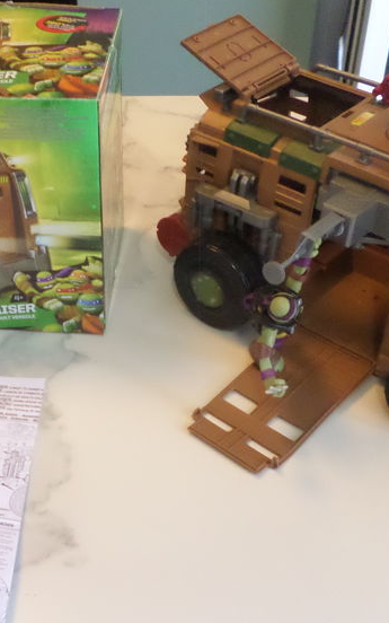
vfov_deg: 41.7
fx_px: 814
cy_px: 361
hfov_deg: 26.3
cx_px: 74
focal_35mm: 48
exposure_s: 1/20
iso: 400
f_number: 2.5
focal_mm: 4.5
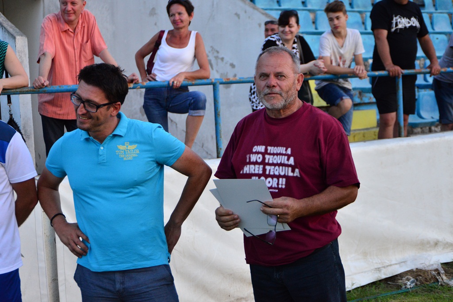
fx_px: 831
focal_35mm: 66
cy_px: 151
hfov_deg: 30.5
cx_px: 226
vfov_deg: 20.6
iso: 2500
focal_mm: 66
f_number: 5.3
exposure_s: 1/640
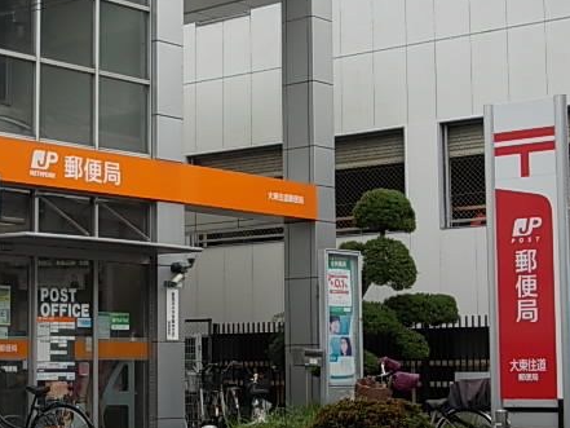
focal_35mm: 87
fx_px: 1433
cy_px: 219
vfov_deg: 17.0
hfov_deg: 22.5
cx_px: 222
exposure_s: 1/250
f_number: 4
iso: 80
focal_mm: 8.5
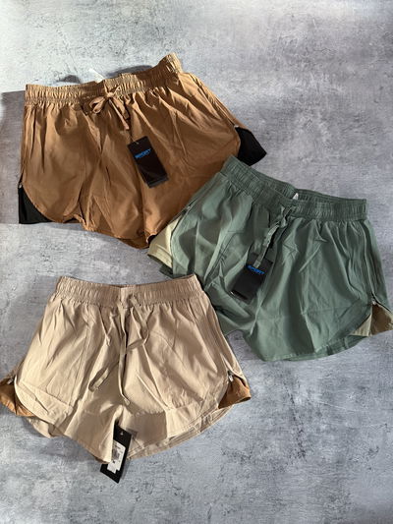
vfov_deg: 71.6
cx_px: 196
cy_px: 262
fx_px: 363
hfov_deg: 56.8
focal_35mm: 24
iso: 320
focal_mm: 6.76
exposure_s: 1/60
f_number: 1.78
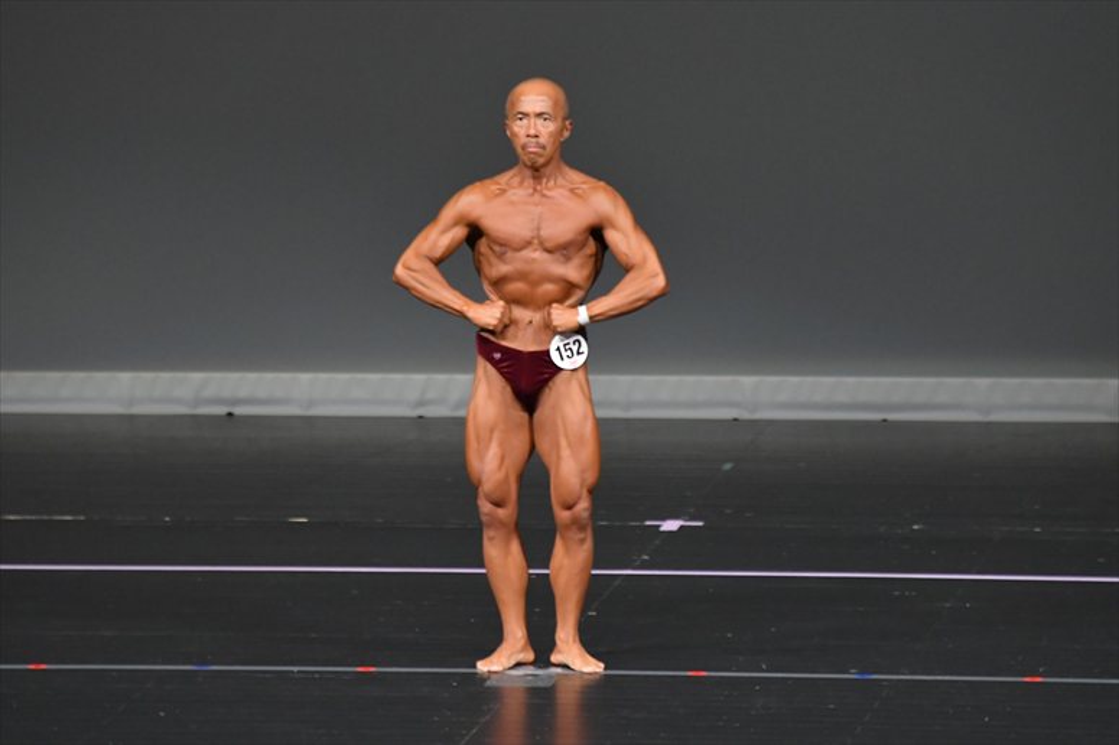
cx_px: 560
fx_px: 11651
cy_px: 372
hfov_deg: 5.5
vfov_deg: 3.7
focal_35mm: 375
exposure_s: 1/400
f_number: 5.6
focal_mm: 250
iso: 4000
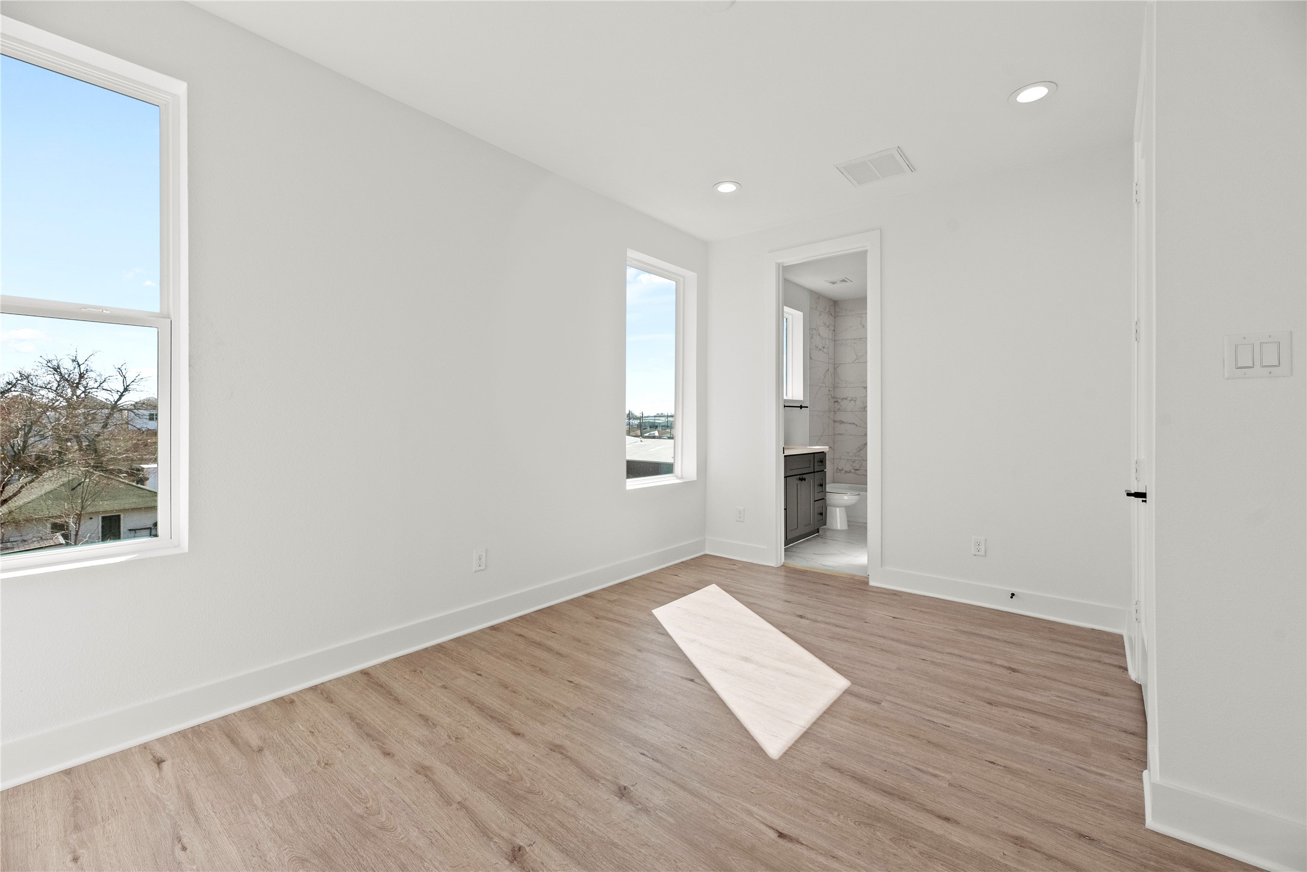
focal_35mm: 14
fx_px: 508
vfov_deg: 81.2
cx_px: 654
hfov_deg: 104.2
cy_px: 436
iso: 800
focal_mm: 14
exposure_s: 1/200
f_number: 8
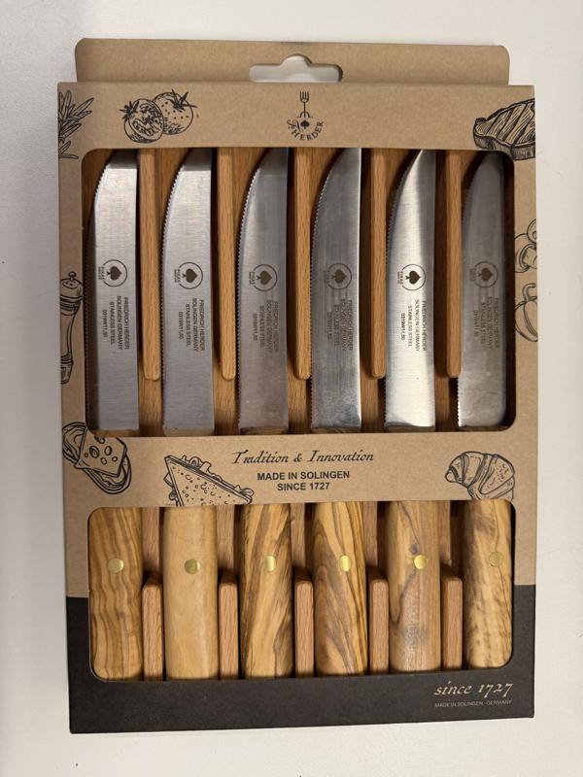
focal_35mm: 24
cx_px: 292
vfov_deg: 71.6
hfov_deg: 56.8
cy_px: 388
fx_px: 539
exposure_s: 1/100
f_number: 1.78
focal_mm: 6.76
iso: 160
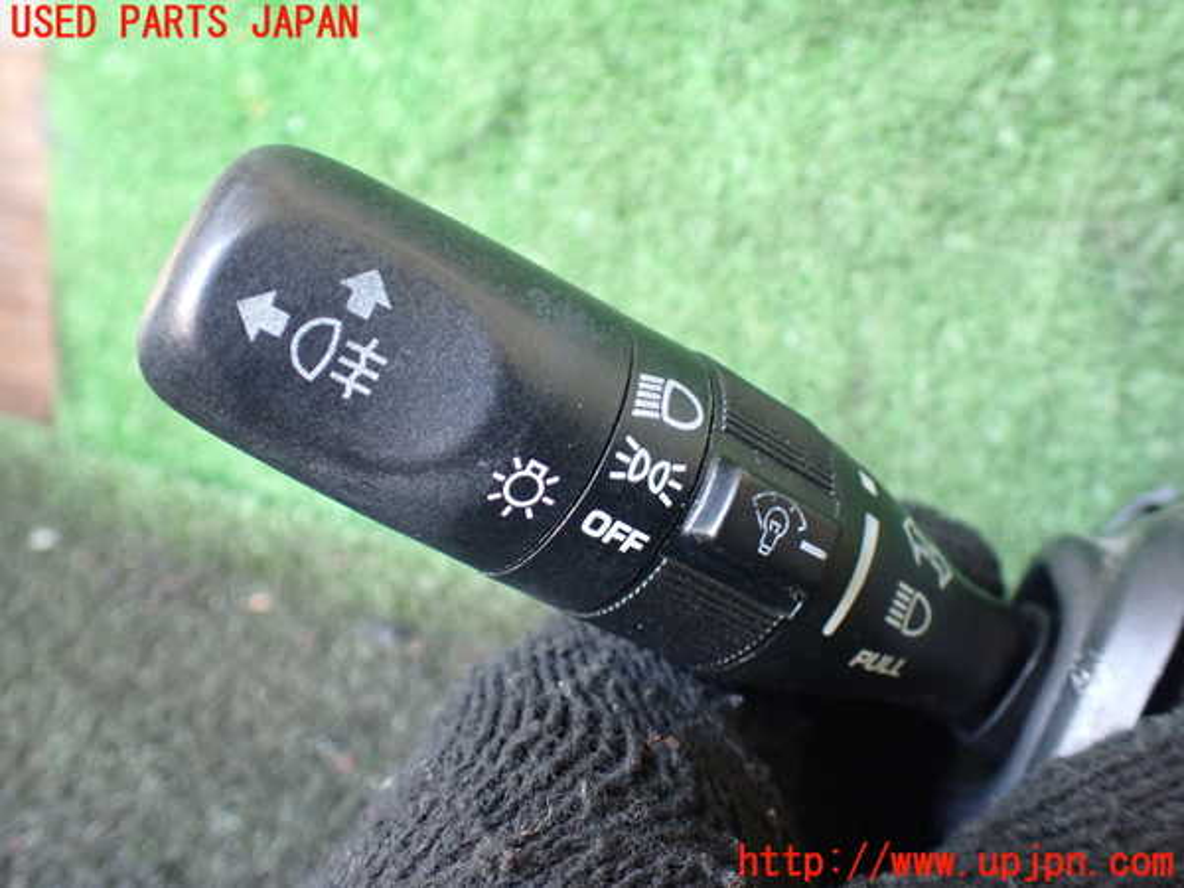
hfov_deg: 60.0
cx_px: 592
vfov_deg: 46.8
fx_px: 1026
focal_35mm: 30
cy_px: 444
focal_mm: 5.4
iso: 800
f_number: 2.3
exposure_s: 1/80
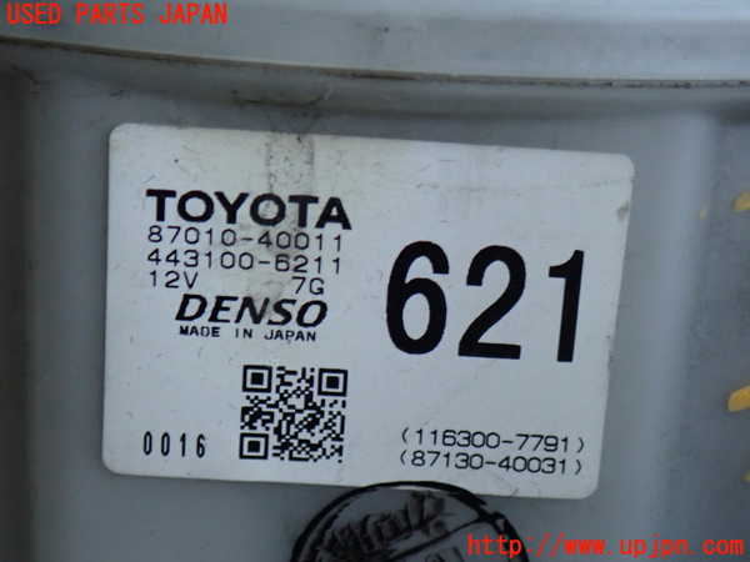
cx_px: 375
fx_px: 2167
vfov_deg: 14.8
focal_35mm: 100
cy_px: 281
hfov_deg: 19.6
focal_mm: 18
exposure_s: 1/30
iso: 800
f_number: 4.9
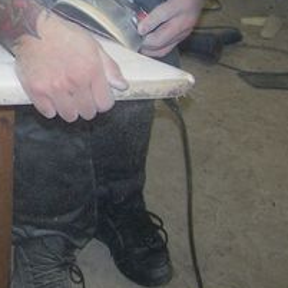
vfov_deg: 16.0
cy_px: 7
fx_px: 1007
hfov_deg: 15.7
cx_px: -46
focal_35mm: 107
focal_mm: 6.3
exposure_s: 1/60
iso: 80
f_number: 2.8
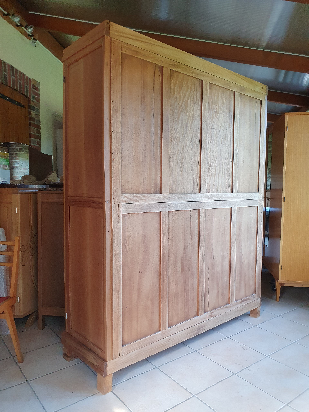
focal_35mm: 26
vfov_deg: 67.3
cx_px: 154
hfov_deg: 53.1
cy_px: 206
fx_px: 309
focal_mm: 4.32
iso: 250
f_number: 2.4
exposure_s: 1/100
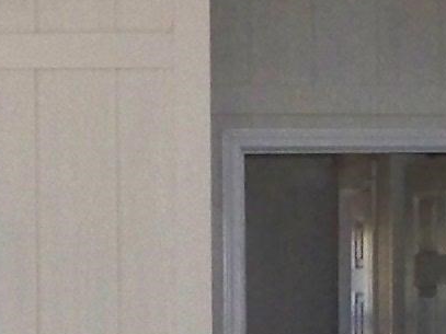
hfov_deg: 9.3
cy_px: 407
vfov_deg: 7.0
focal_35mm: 210
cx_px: -32
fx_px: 2705
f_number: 5.6
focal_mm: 5.85
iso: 400
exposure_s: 1/100
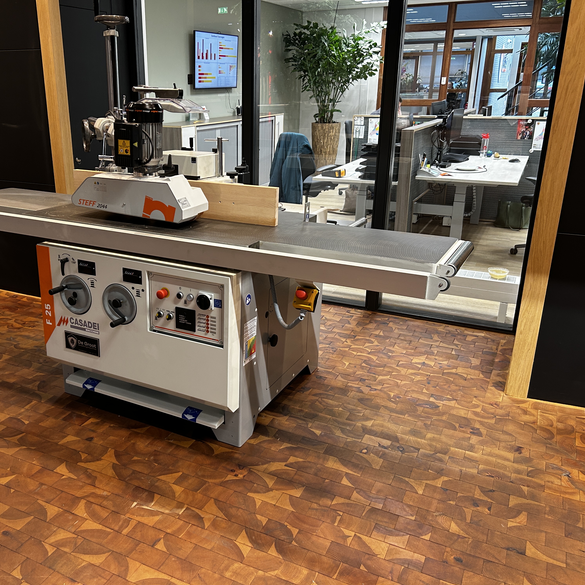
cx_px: 226
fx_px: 593
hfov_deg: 52.1
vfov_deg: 52.5
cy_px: 289
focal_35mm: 31
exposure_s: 1/50
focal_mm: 5.7
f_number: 1.5
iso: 125
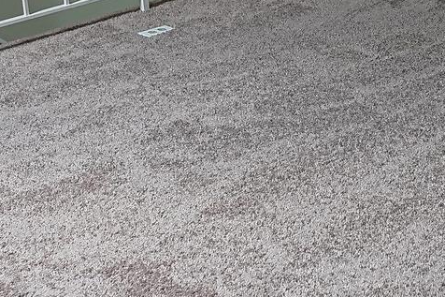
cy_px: -68
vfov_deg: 15.3
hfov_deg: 22.6
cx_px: 462
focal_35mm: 86
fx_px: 1063
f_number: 4
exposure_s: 1/160
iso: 1250
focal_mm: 20
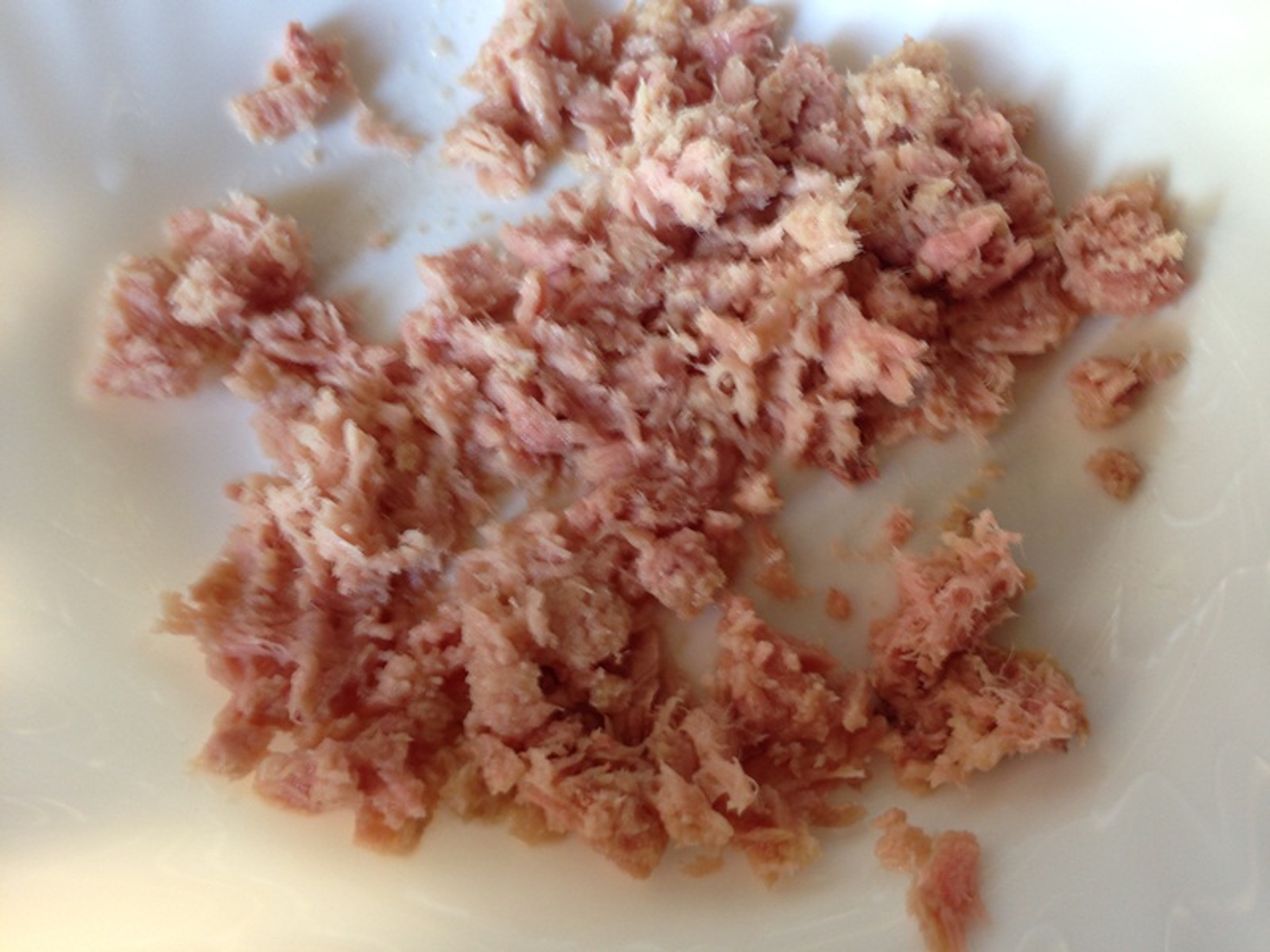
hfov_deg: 55.4
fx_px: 1211
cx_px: 635
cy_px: 476
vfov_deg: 42.9
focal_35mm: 33
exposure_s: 1/20
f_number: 2.4
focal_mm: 4.12
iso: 64
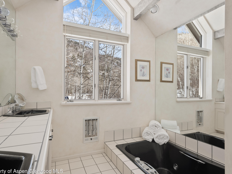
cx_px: 105
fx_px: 127
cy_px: 89
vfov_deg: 68.7
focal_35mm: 19
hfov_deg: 84.4
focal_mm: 17
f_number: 7.1
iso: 320
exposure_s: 1/4
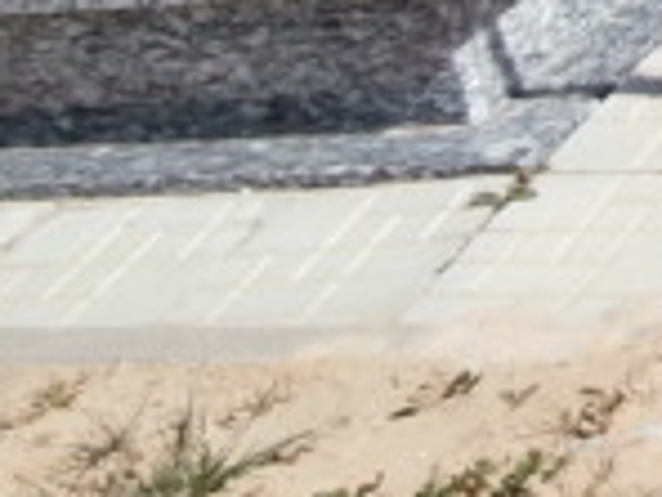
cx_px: 1373
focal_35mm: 104
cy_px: -336
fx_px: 1989
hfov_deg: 14.9
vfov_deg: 13.1
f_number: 3
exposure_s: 1/1600
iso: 100
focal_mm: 4.2
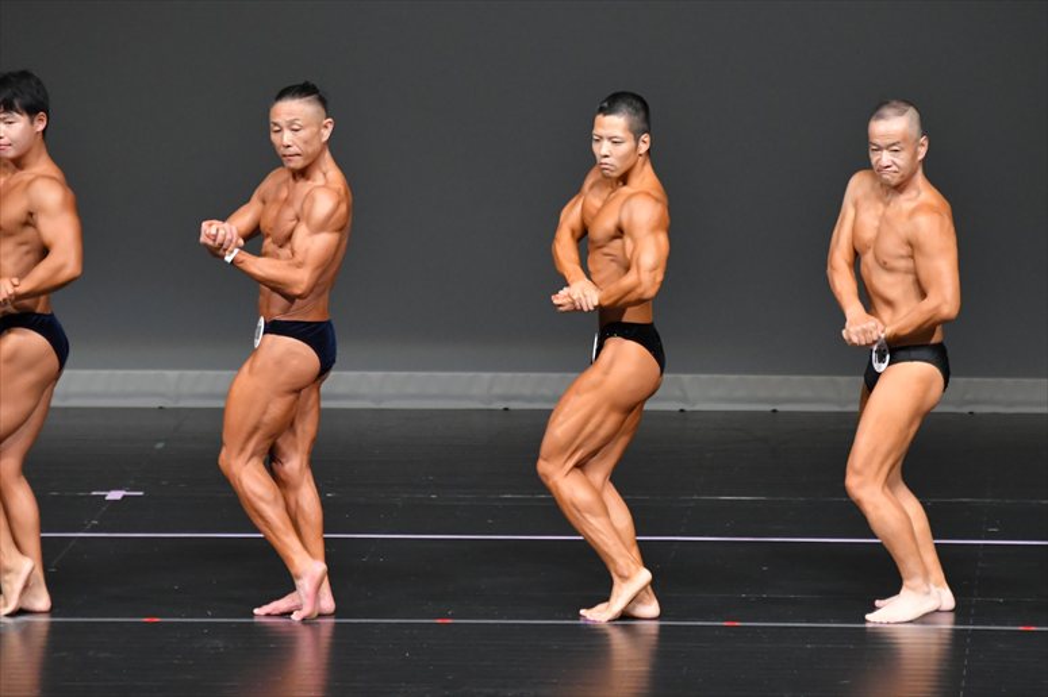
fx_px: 9166
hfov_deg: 6.5
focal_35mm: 315
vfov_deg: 4.4
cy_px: 348
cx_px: 524
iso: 4000
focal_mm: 210
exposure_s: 1/400
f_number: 5.6
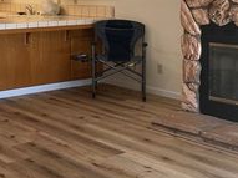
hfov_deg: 27.2
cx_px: 9
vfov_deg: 21.0
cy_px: 6
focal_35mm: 68
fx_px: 467
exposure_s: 1/120
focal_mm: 4.2
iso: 80
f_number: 1.6
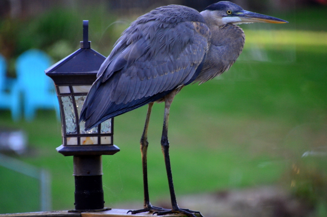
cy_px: 108
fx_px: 5441
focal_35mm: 600
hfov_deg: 3.4
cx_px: 164
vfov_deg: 2.3
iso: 1600
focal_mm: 400
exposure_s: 1/160
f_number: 6.3
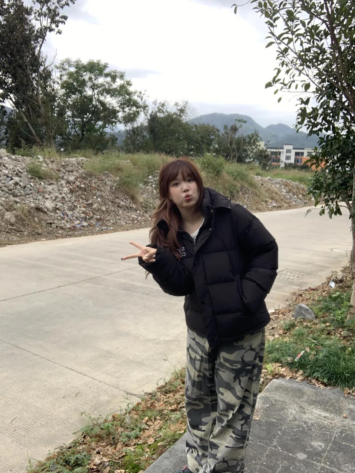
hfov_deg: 44.2
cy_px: 236
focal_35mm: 32
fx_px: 438
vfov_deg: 56.8
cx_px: 178
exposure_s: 1/121
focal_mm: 2.87
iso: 25
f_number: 2.2
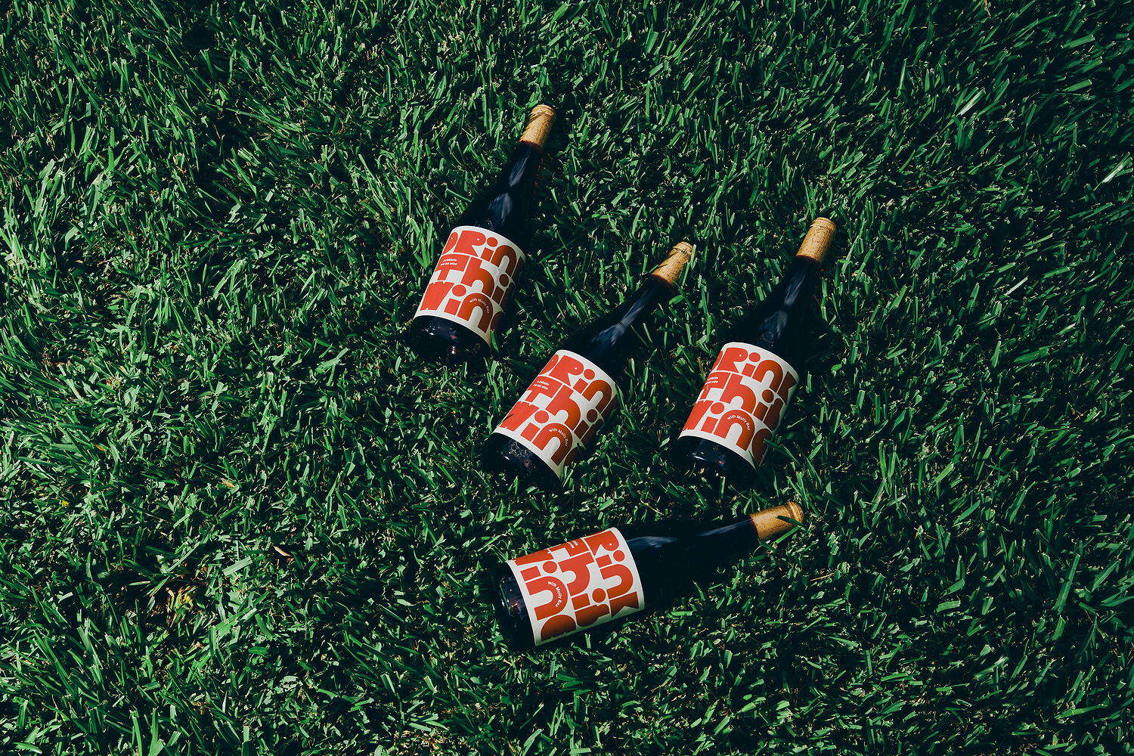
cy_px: 378
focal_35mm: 48
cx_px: 567
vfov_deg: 28.1
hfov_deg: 41.1
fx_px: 1512
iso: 100
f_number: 8
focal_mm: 48
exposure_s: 1/200
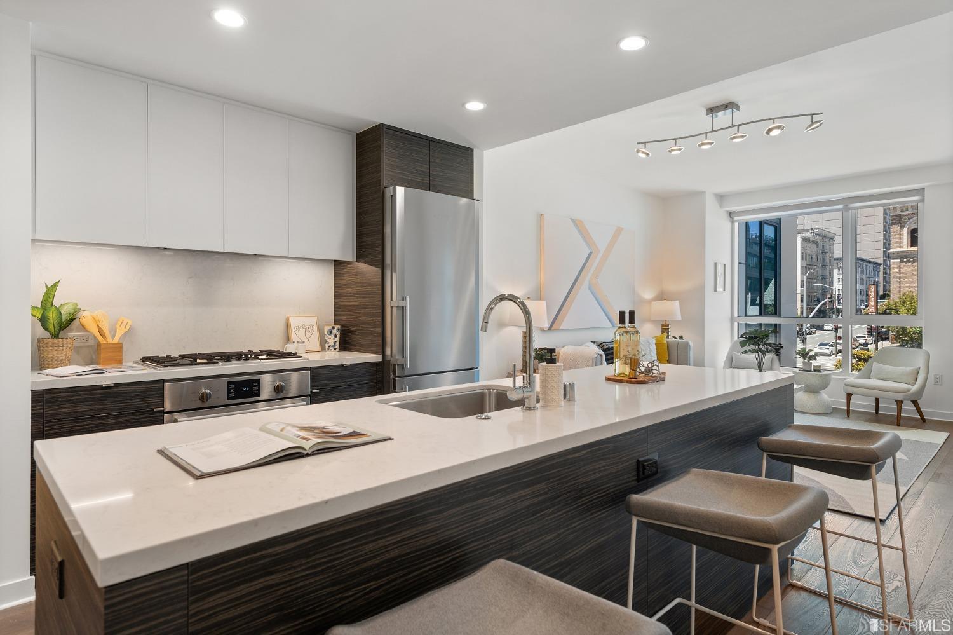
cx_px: 476
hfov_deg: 84.0
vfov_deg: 61.9
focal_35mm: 20
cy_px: 318
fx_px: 529
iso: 125
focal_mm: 20
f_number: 6.3
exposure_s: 1/8
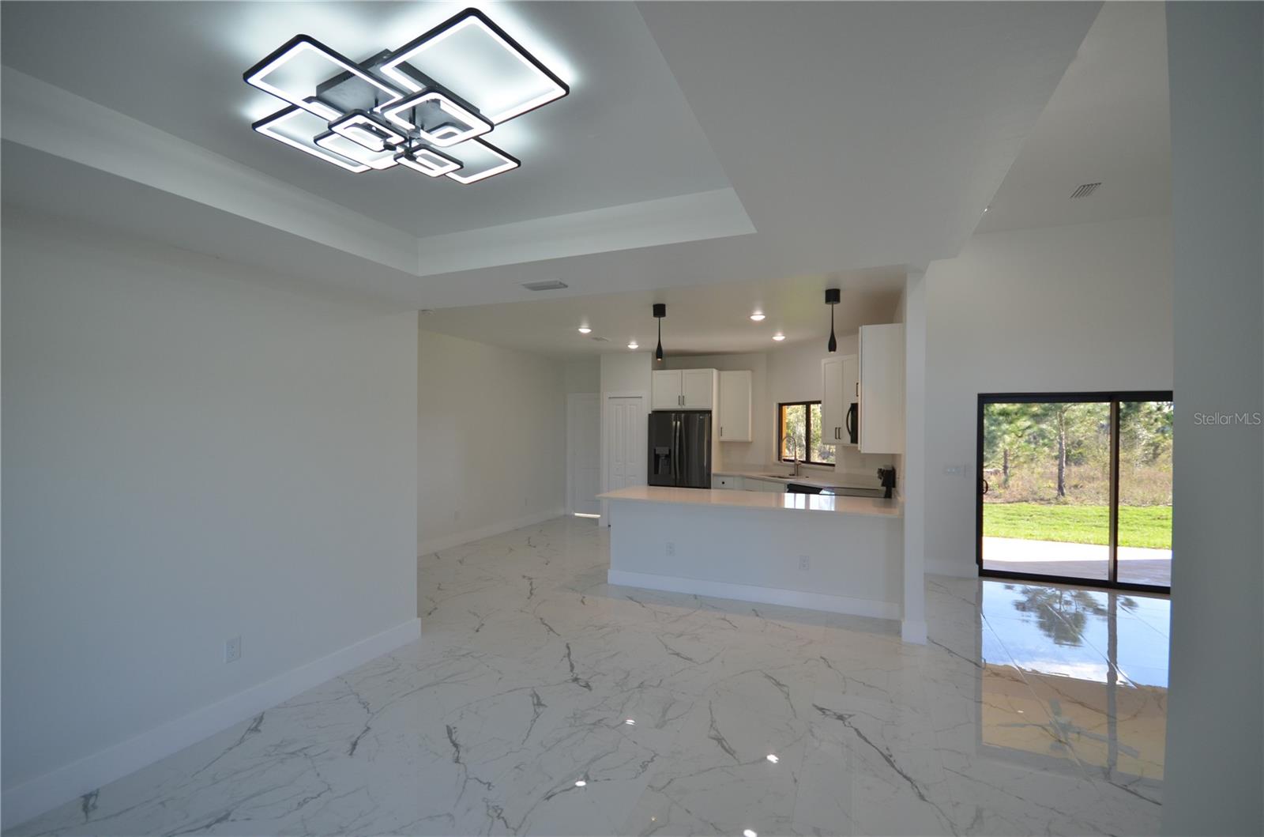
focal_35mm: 15
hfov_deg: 100.5
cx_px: 632
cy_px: 418
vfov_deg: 77.0
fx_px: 525
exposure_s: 1/125
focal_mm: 10
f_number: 5.6
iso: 360
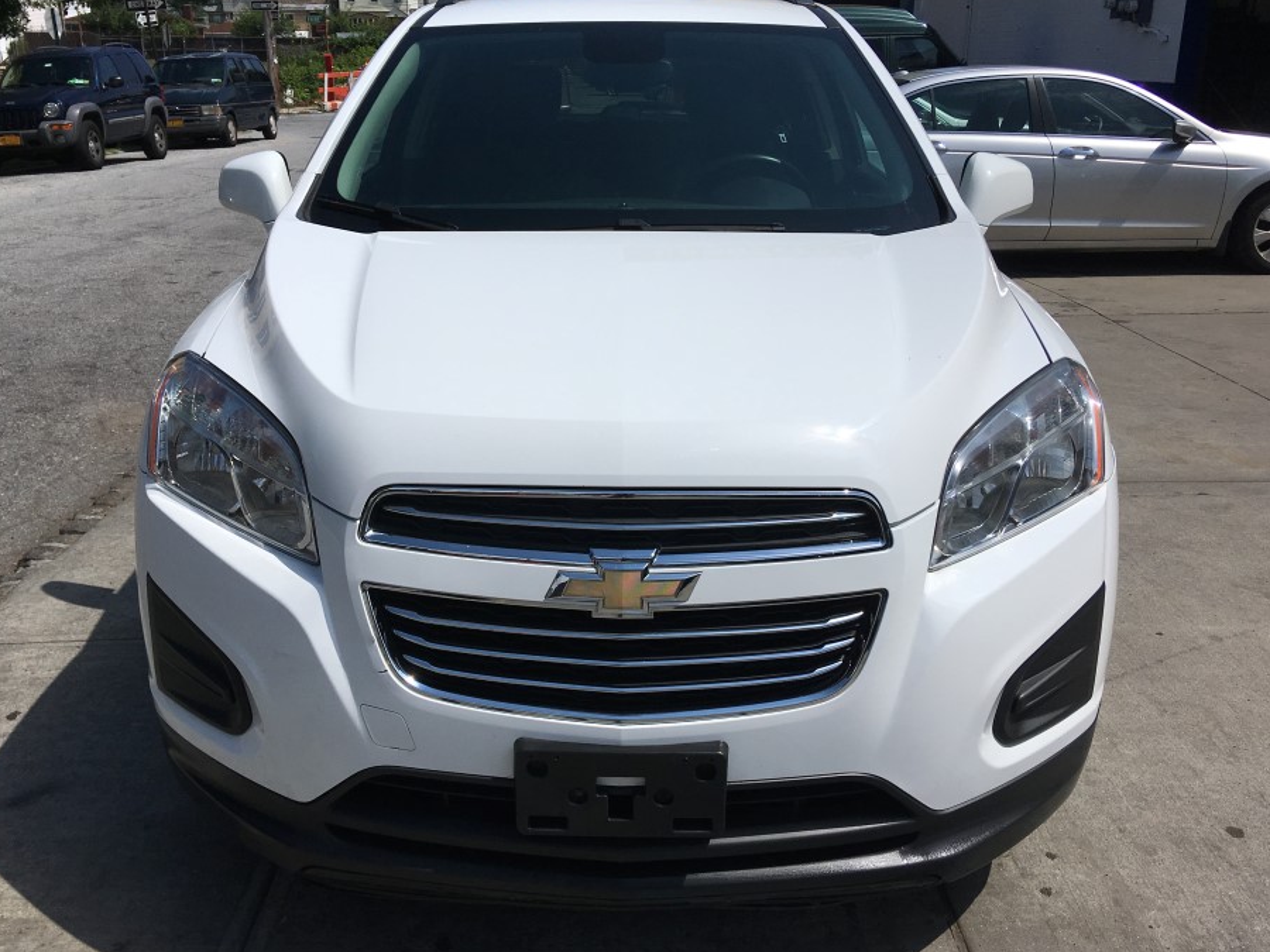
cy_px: 440
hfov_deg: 55.3
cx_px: 595
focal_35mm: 33
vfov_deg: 42.9
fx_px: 1211
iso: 25
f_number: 2.2
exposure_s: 1/5495
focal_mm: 4.15
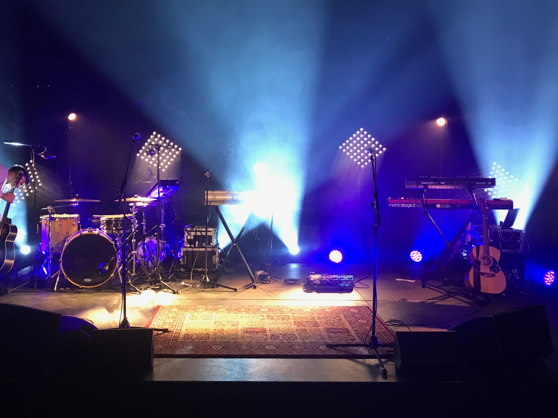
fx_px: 532
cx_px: 246
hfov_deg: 55.2
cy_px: 183
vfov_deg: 42.9
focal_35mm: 33
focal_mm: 3.99
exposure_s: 1/16
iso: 80
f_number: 1.8
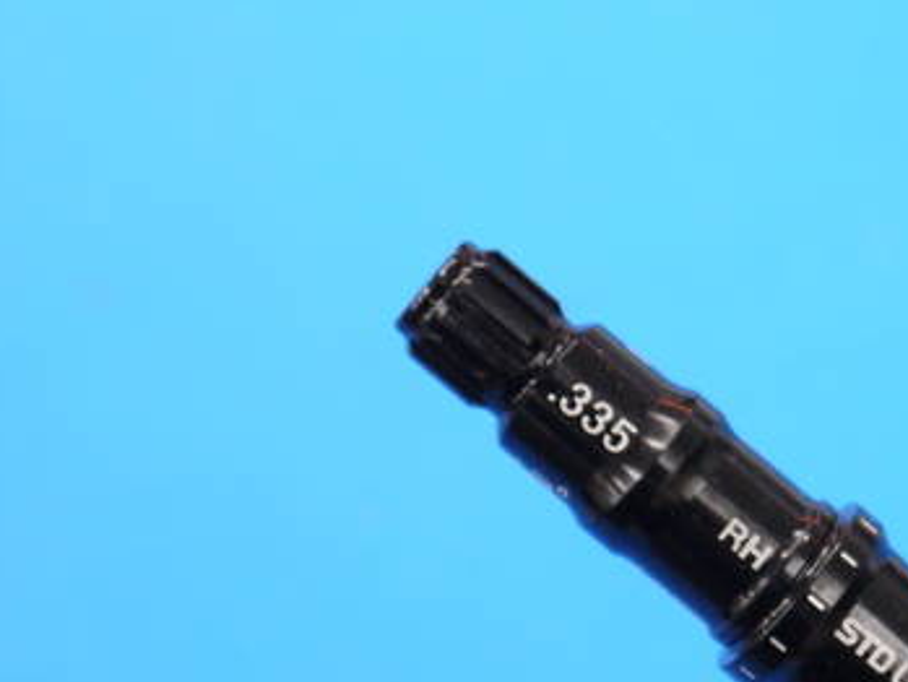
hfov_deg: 12.7
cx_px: 775
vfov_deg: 9.6
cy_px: 453
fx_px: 4041
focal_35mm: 154
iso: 800
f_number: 5.6
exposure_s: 1/80
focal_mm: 42
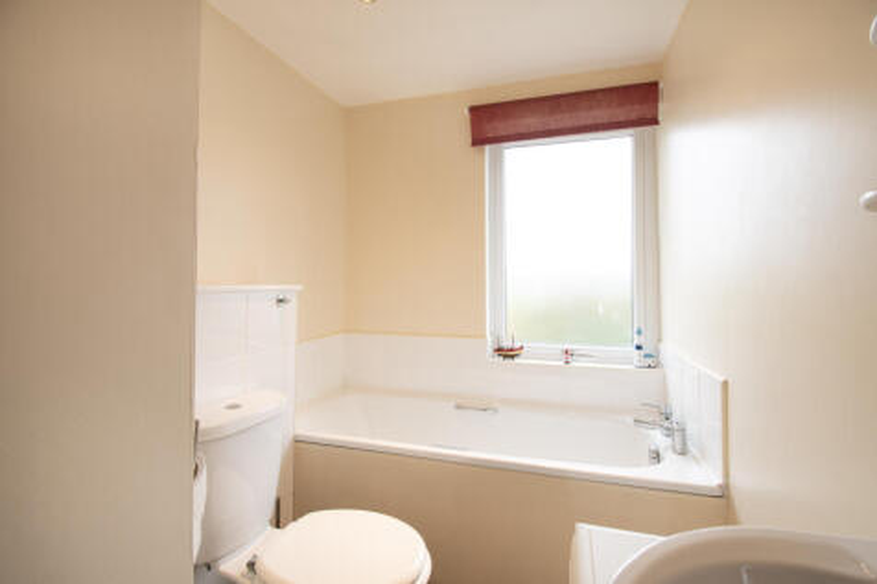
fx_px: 365
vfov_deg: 77.3
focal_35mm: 15
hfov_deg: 100.4
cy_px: 292
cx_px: 438
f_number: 9
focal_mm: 10
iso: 200
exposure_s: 1/8
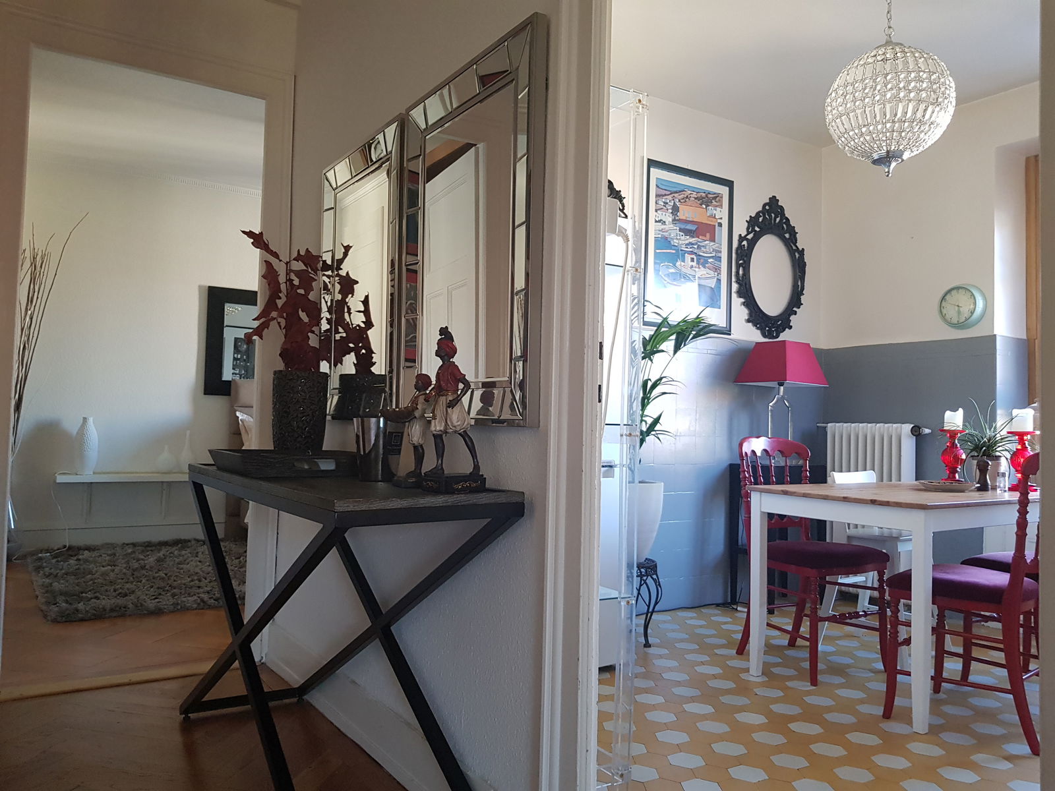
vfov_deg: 53.1
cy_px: 396
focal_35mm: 26
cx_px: 528
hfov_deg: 67.3
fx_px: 792
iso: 200
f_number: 1.7
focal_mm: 4.2
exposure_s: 1/33
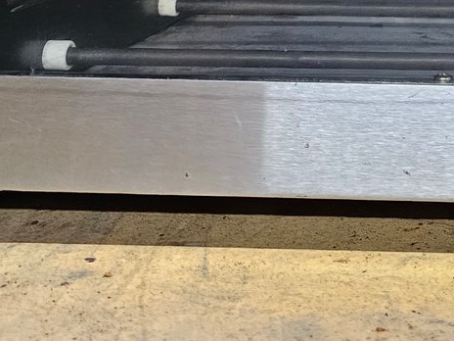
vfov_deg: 17.3
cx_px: 512
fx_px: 984
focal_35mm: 75
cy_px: -202
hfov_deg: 24.1
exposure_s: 1/120
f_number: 1.7
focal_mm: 6.3
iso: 1000
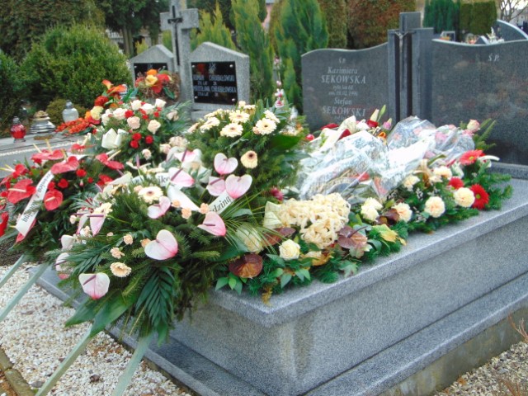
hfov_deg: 44.8
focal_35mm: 42
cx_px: 264
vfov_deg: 34.3
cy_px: 198
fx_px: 641
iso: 80
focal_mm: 7.6
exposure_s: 1/160
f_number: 3.3
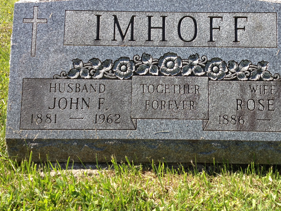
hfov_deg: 40.3
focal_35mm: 47
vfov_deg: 30.7
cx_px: 167
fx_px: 382
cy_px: 76
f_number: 2.4
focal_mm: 4.28
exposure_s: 1/657
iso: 64
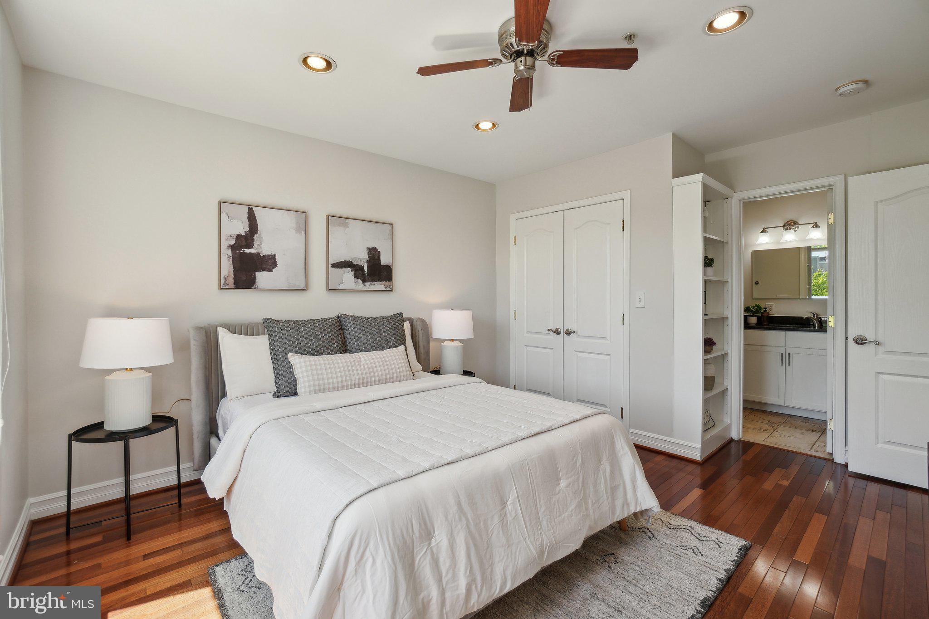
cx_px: 464
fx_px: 387
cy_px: 310
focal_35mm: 15
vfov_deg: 77.3
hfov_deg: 100.4
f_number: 7.1
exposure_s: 1/50
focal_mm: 10
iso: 100
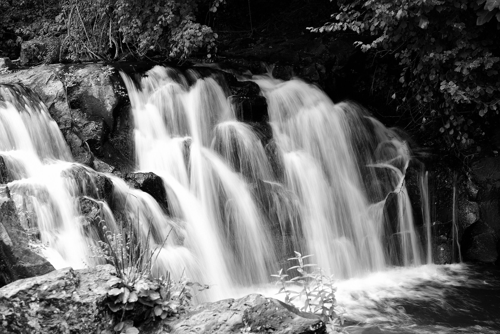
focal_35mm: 65
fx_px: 903
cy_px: 167
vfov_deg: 20.9
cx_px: 250
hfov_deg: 30.9
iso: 100
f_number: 8
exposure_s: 1/5
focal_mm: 65
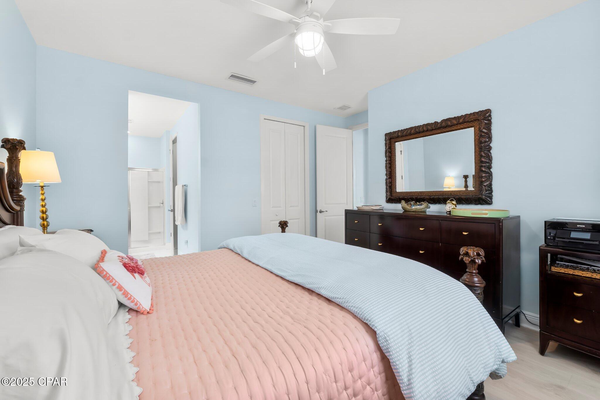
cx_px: 300
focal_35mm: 15
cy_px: 200
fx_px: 250
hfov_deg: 100.4
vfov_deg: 77.3
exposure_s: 1/6
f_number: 9
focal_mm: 10
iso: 400
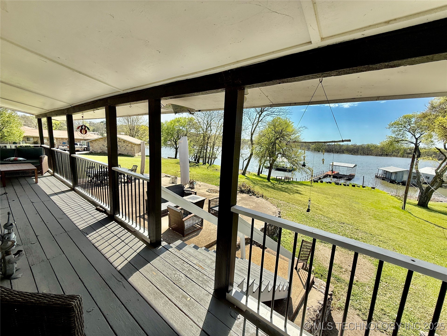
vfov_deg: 85.7
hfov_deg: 102.1
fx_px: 181
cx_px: 224
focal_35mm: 14
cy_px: 168
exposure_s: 1/1464
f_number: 2.2
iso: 50
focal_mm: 2.22
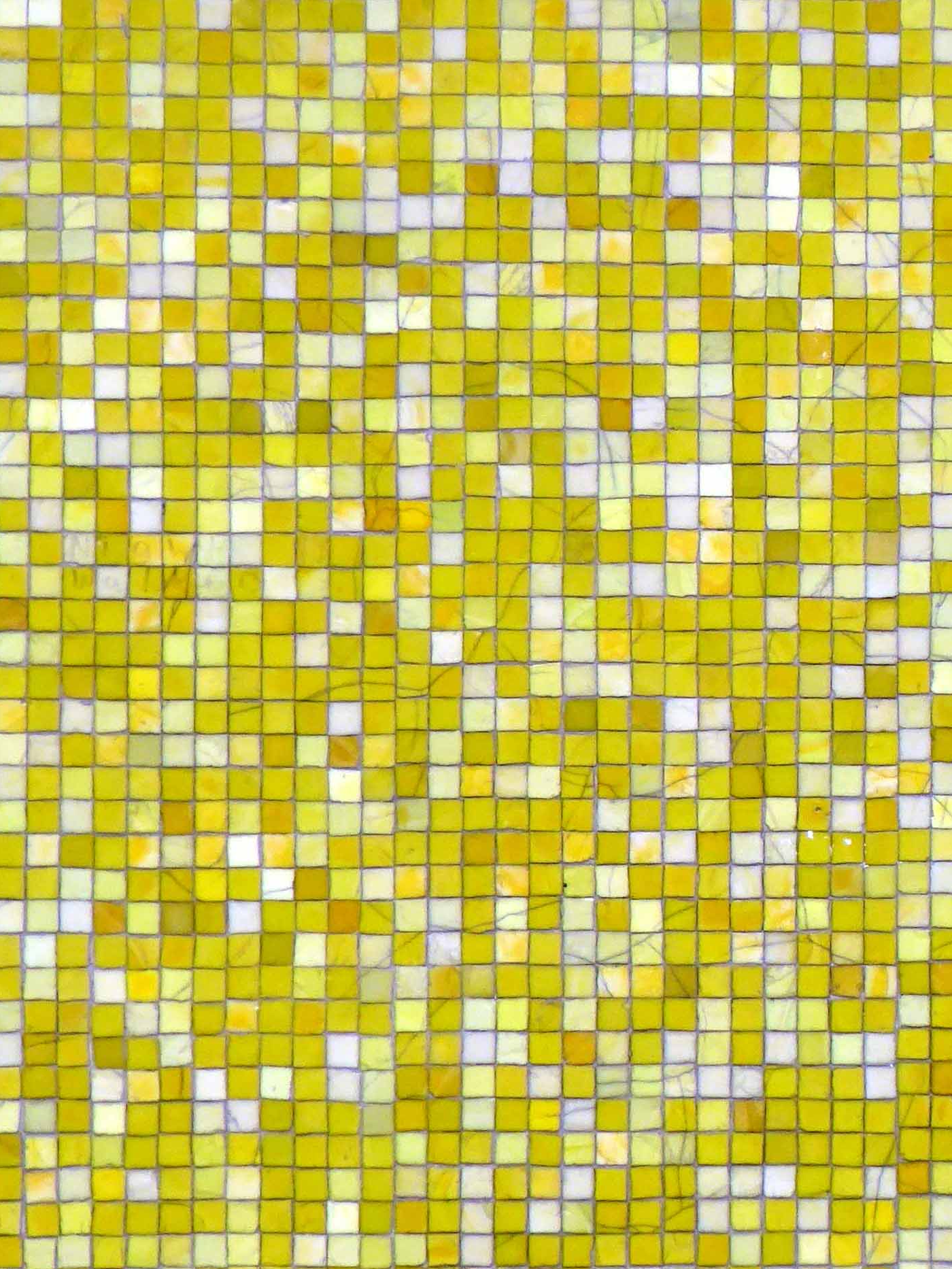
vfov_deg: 10.9
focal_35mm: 181
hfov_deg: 8.2
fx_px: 6636
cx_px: 1028
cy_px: 641
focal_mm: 11.7
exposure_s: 1/400
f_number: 4.4
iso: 100
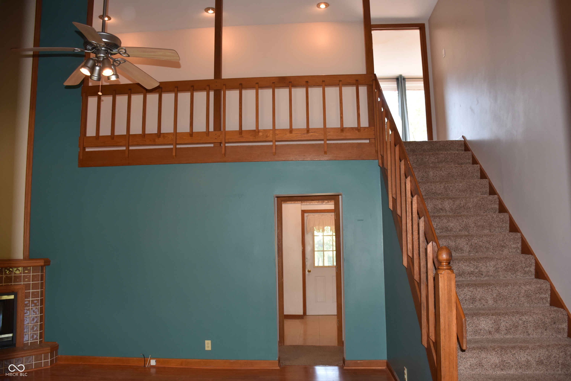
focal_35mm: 27
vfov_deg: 47.9
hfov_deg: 67.4
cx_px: 286
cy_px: 190
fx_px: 428
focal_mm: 18
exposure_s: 1/60
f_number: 3.5
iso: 400
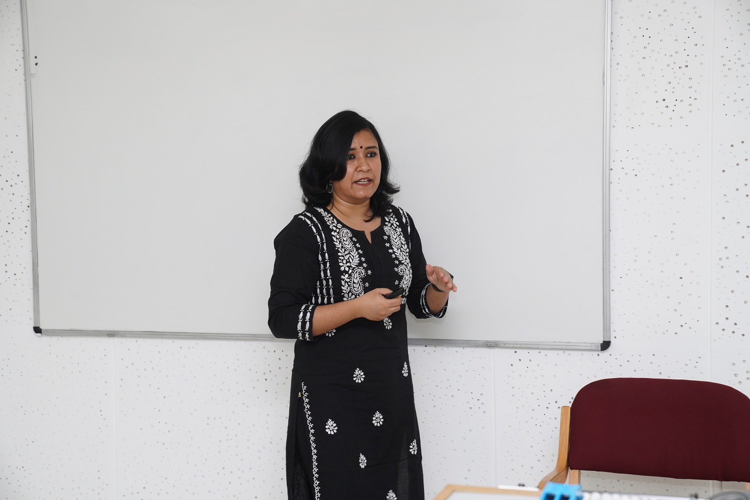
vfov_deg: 19.5
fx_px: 1458
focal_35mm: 70
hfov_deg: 28.8
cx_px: 375
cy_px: 250
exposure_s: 1/80
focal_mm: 70
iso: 500
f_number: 4.5
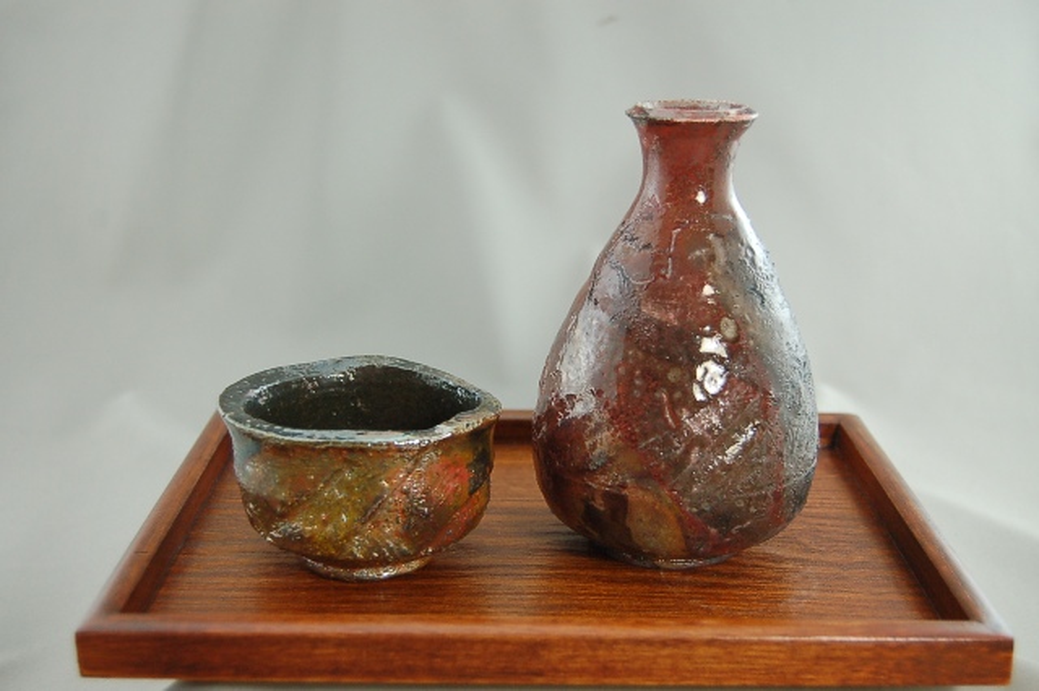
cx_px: 520
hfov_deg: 42.3
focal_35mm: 46
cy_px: 346
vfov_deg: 28.9
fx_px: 1341
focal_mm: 31
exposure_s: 1/30
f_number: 4.5
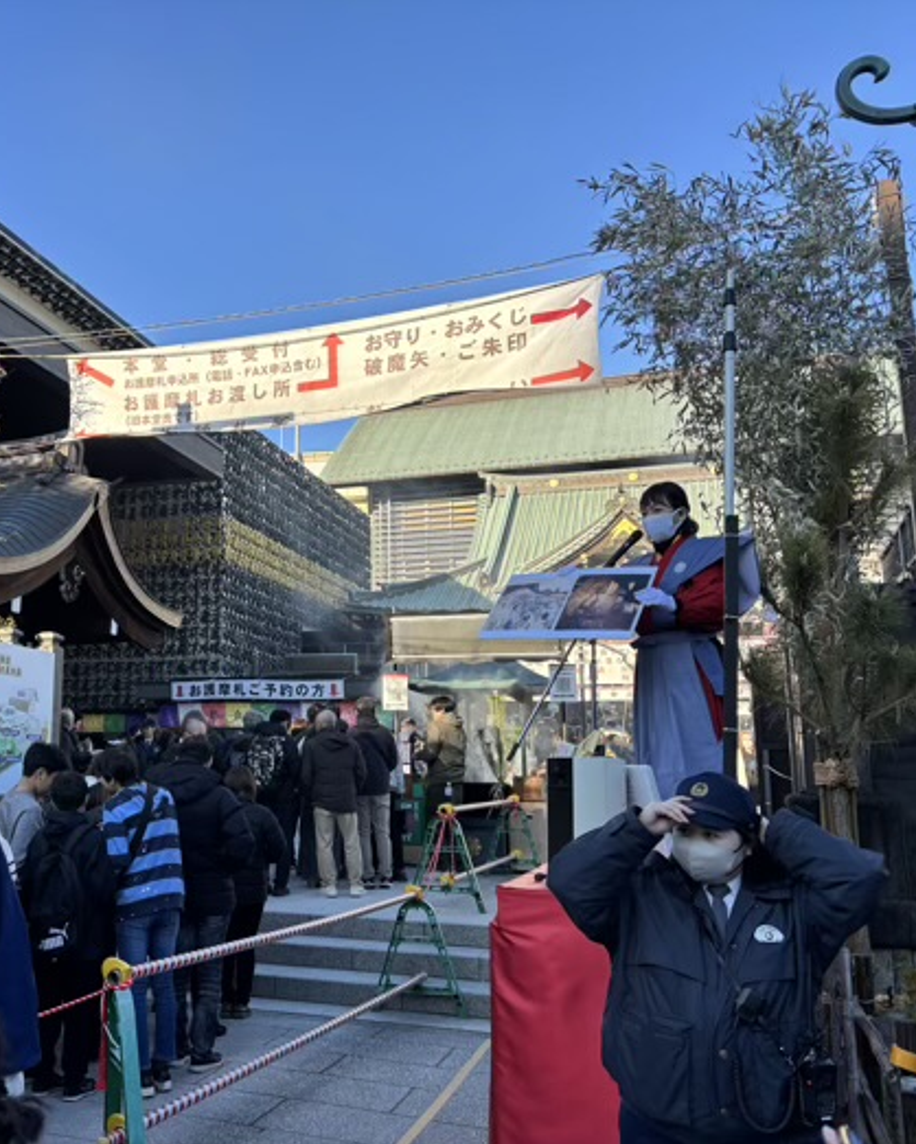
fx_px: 1152
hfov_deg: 41.9
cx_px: 213
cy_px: 571
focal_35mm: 34
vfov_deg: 52.8
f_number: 1.6
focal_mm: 5.96
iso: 50
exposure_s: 1/943
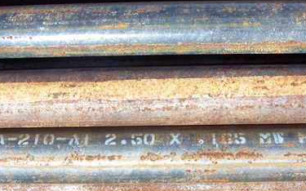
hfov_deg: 35.7
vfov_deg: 22.6
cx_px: 171
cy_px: 127
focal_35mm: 57
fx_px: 475
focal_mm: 6
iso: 80
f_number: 4
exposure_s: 1/350
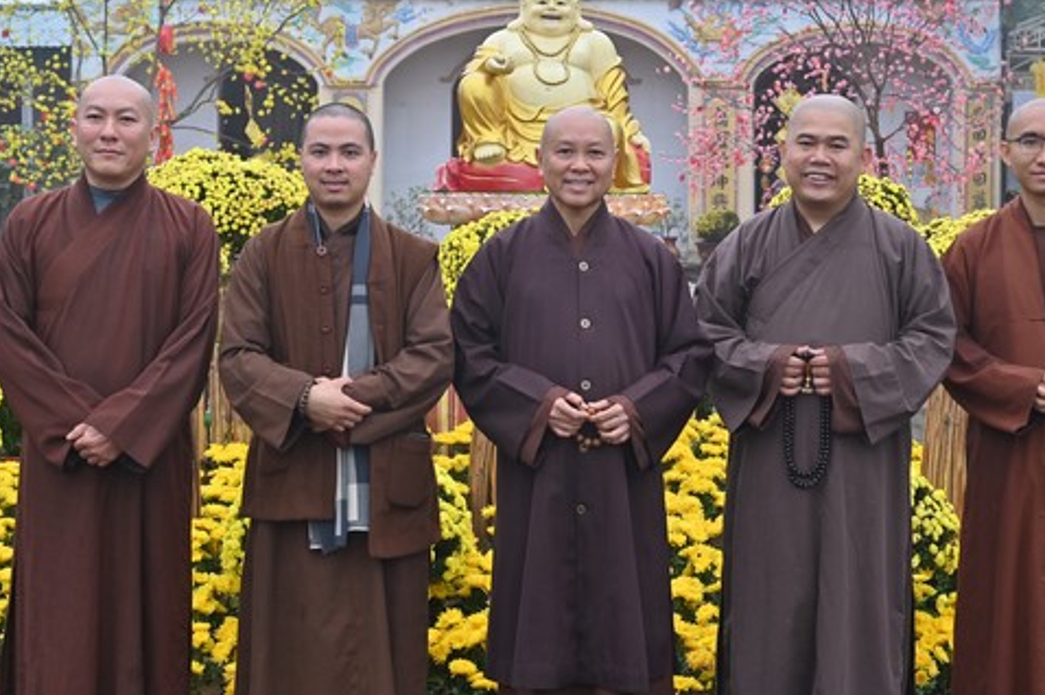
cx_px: 542
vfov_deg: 19.9
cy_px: 238
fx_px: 1972
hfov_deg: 29.7
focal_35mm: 68
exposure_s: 1/200
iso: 250
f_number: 5
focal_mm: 50
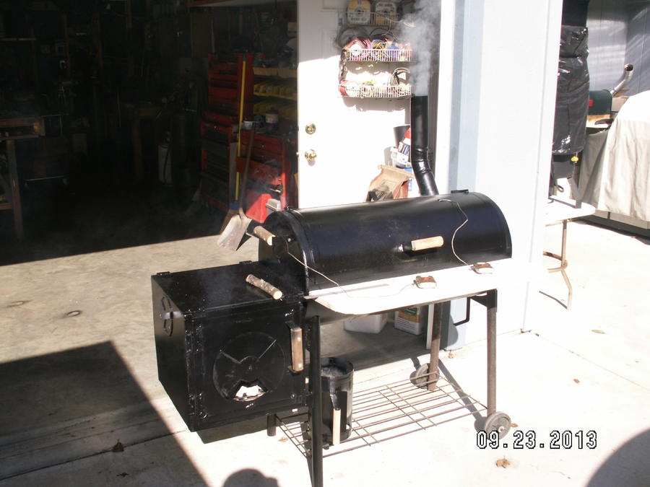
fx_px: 657
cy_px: 244
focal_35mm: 35
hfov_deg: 52.6
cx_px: 325
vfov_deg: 40.7
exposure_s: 1/160
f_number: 5.6
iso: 50
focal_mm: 5.86
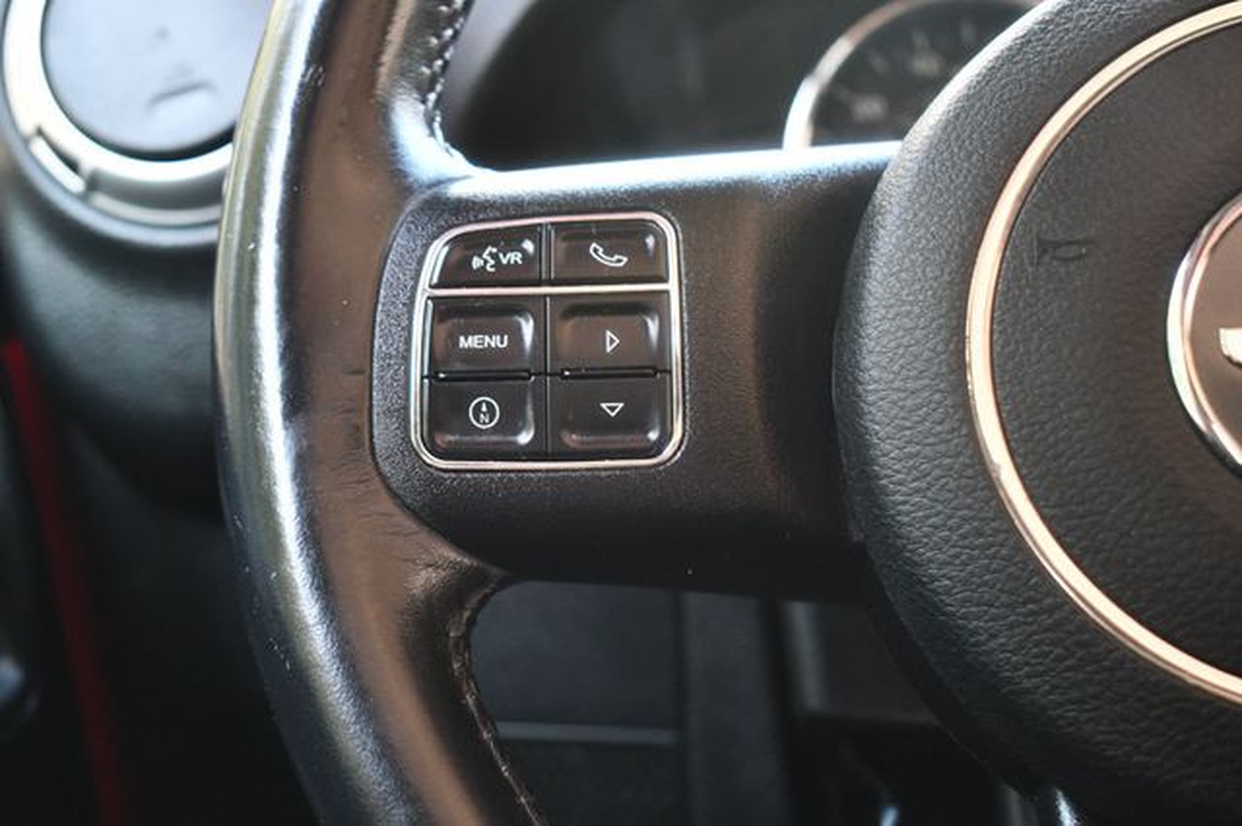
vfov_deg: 22.6
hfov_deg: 33.4
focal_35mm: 60
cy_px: 413
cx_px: 621
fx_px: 2069
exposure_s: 1/80
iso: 3200
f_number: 4.8
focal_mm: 40
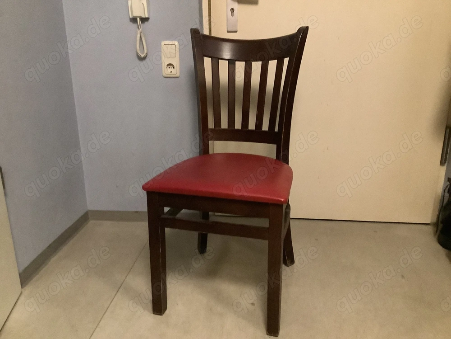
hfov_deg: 58.4
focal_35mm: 31
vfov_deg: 45.4
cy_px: 170
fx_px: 404
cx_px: 226
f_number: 2.4
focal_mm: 3.3
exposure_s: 1/20
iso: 800
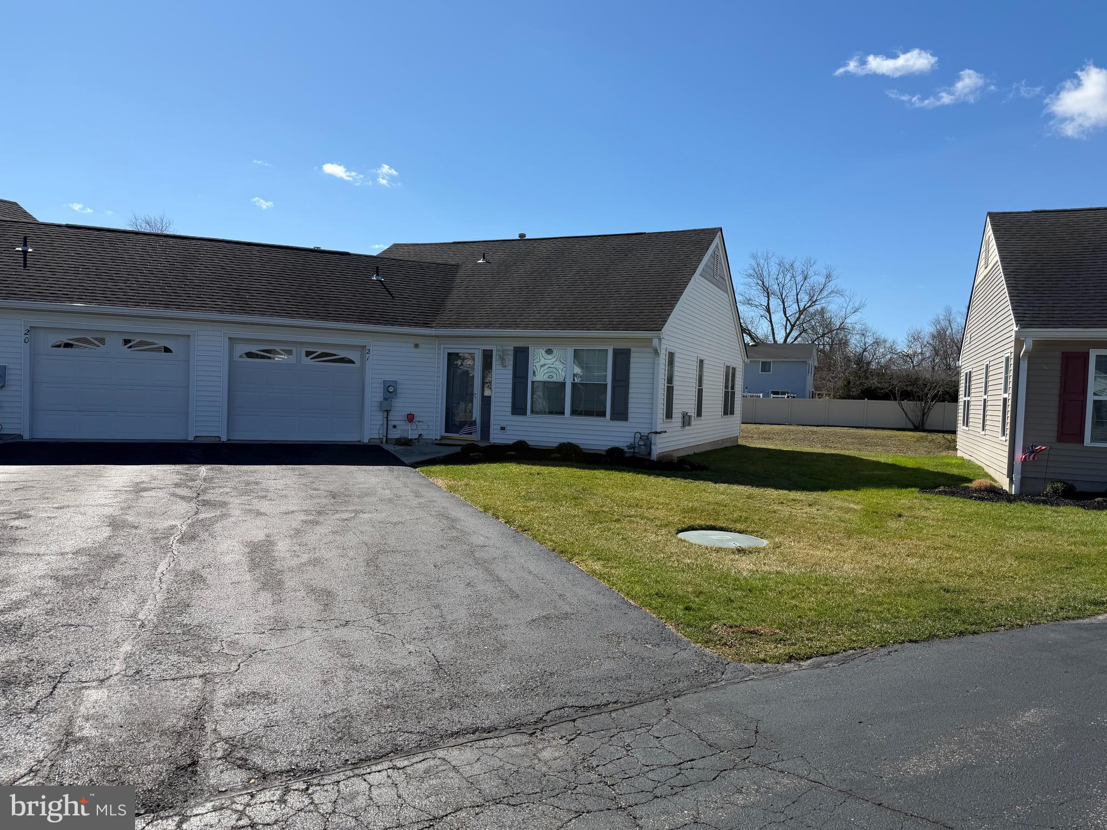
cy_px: 415
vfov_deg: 56.8
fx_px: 768
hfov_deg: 71.6
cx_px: 554
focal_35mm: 24
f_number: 1.78
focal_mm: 6.76
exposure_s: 1/5319
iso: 80
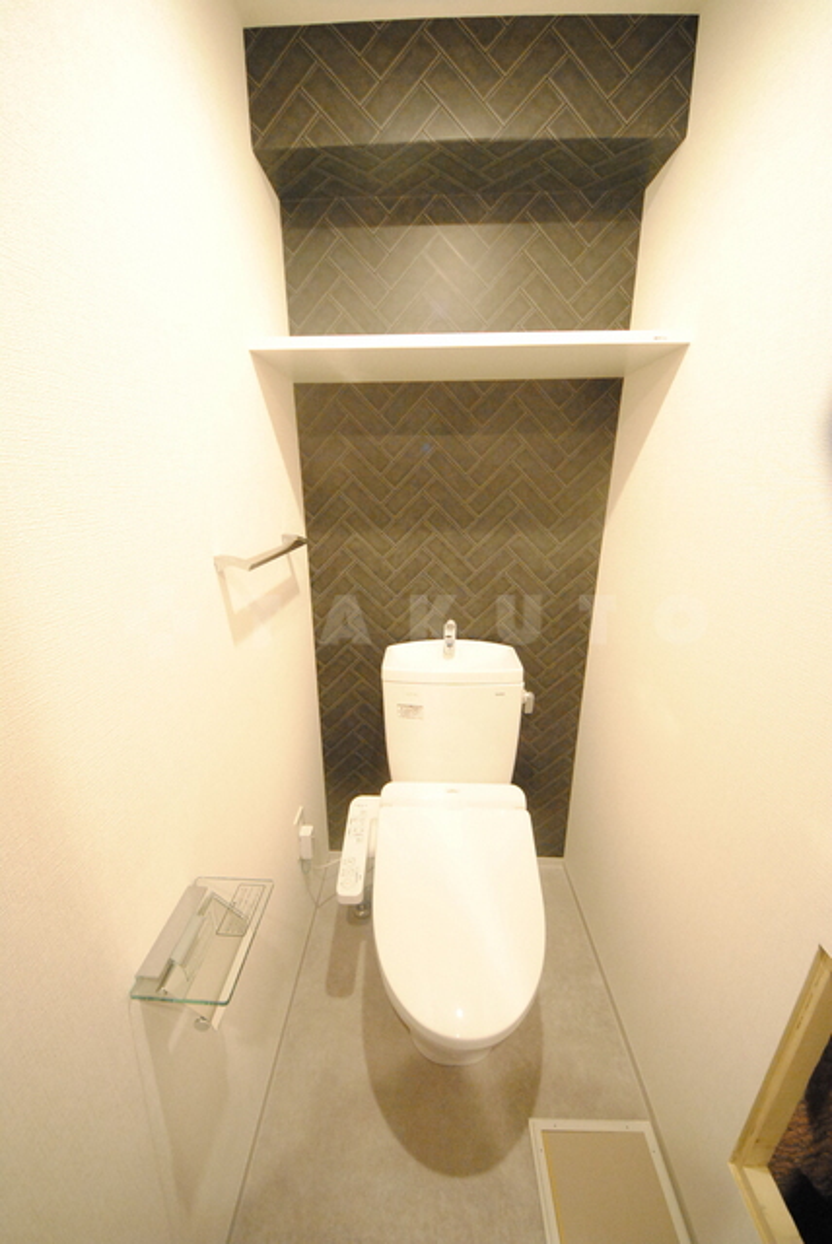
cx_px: 416
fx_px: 415
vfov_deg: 112.6
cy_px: 622
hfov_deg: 90.1
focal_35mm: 12
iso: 1600
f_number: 4.5
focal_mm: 8
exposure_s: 1/30
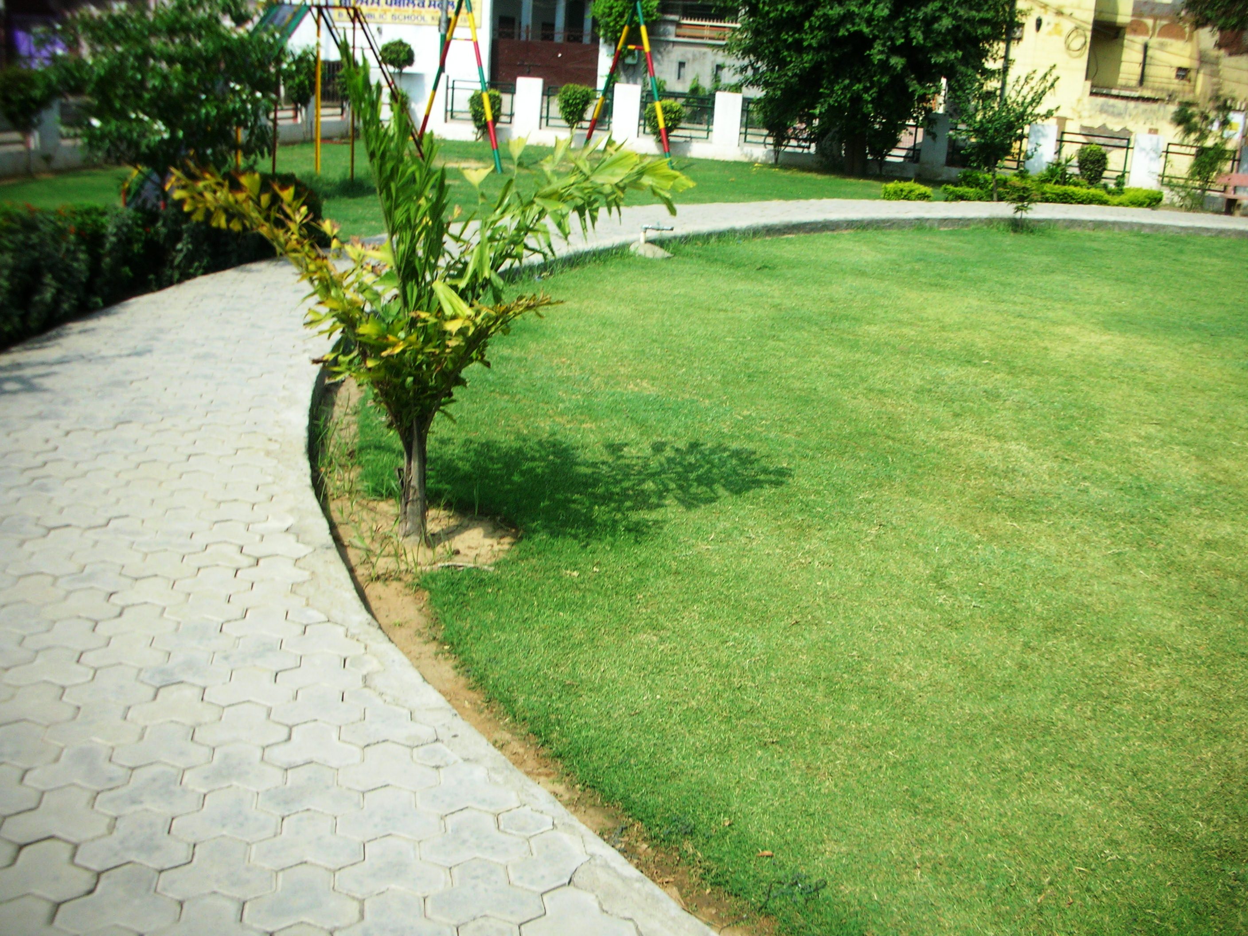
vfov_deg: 40.7
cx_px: 624
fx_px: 1262
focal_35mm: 35
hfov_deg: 52.6
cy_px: 468
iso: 50
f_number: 8.5
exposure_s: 1/90.8
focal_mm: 5.8
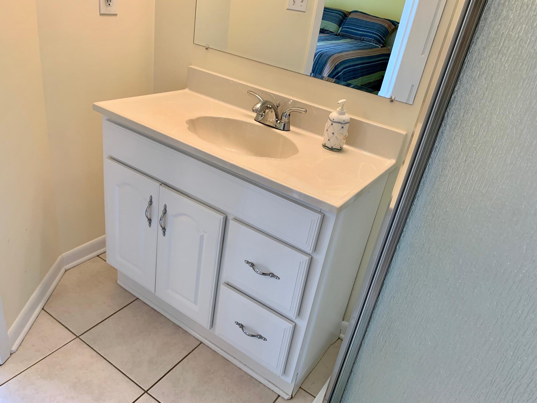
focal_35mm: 26
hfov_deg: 67.3
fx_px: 403
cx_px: 268
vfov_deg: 53.1
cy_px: 202
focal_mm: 4.25
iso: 100
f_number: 1.8
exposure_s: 1/120
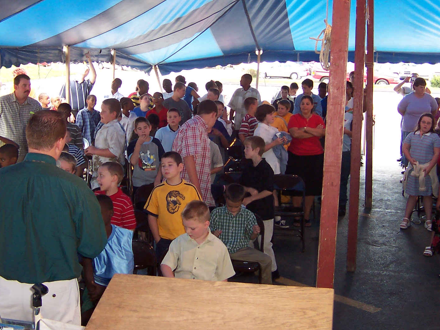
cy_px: 113
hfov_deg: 36.8
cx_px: 214
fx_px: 661
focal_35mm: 52
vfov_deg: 27.9
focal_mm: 5.6
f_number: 2.8
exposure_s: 1/60
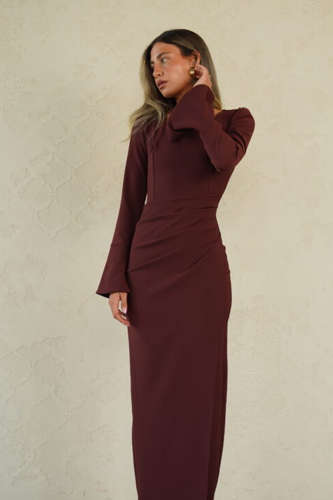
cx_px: 201
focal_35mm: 61
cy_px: 258
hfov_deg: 22.1
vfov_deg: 32.7
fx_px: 852
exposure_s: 1/320
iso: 640
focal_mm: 45.3
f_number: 3.5
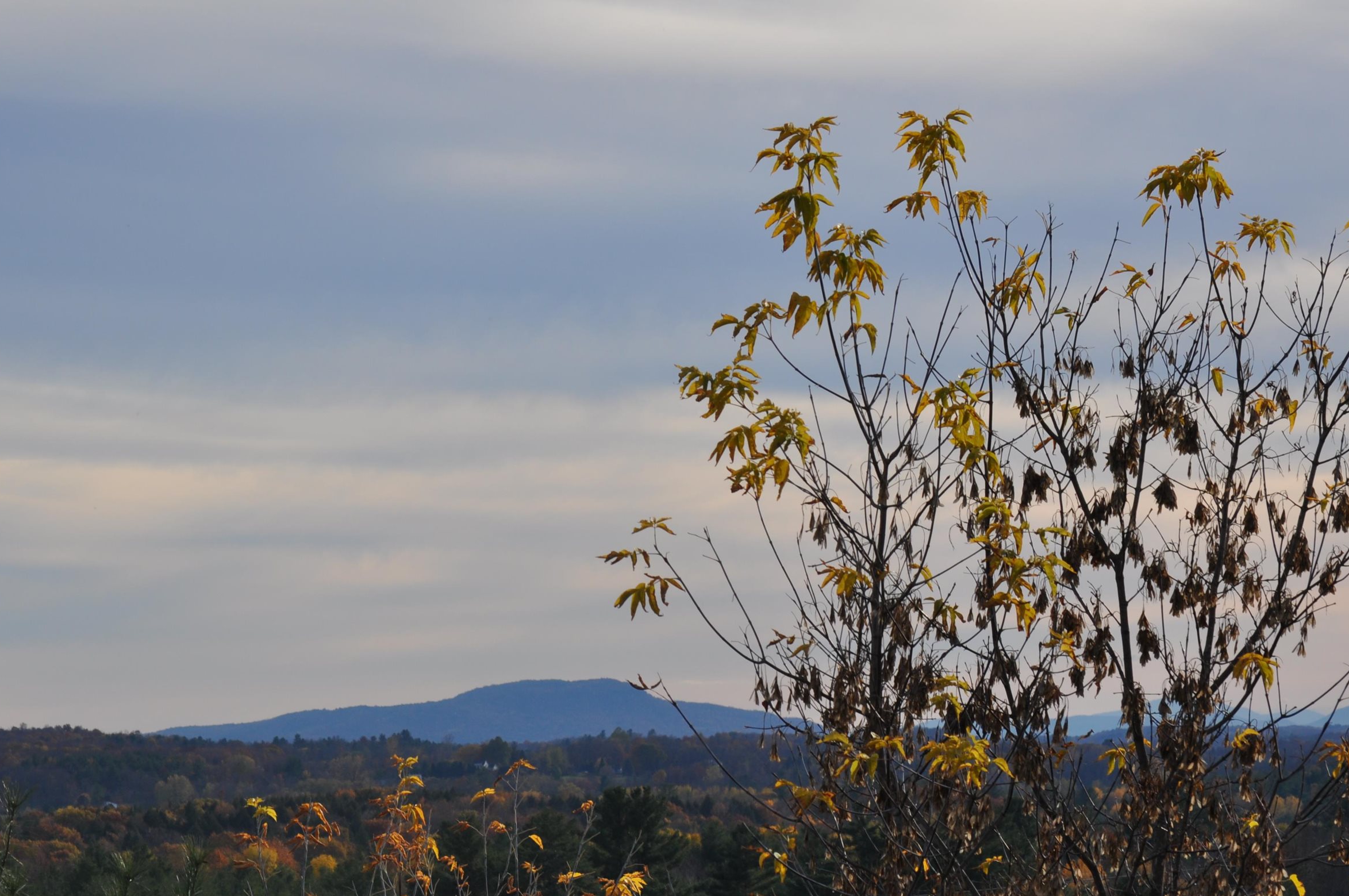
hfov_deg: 12.8
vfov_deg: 8.5
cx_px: 682
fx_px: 6026
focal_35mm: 161
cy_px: 540
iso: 200
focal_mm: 82
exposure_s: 1/400
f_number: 10
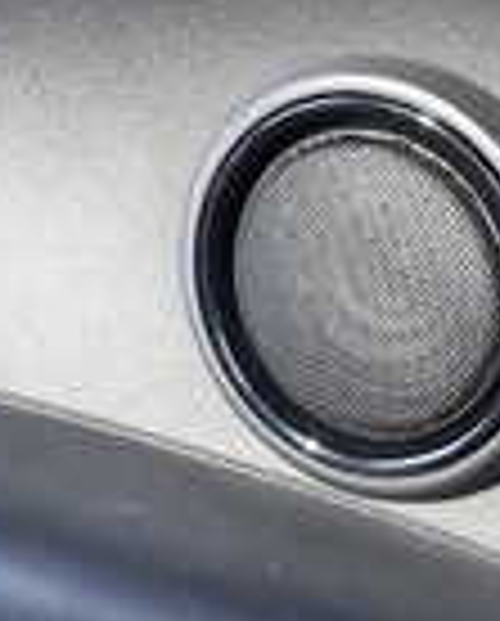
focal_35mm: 106
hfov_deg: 14.5
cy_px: 387
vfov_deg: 18.0
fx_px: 1954
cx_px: 423
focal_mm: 4.5
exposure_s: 1/125
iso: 160
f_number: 2
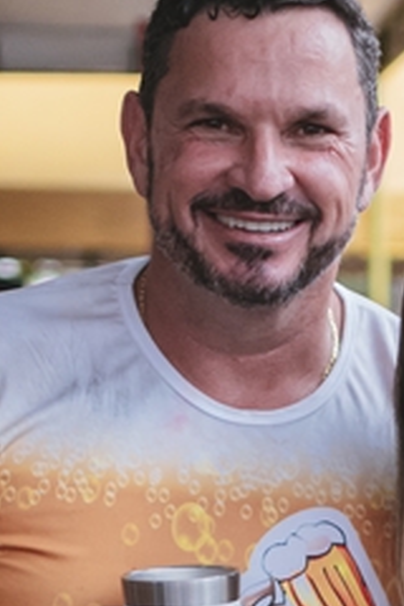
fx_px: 2736
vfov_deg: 12.4
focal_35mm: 163
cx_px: 380
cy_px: 689
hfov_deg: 8.4
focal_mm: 35
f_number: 2
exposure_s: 1/1600
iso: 2500
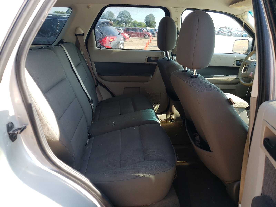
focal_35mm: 26
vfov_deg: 53.1
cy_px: 104
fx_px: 207
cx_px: 138
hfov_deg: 67.3
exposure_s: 1/256
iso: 50
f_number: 1.5
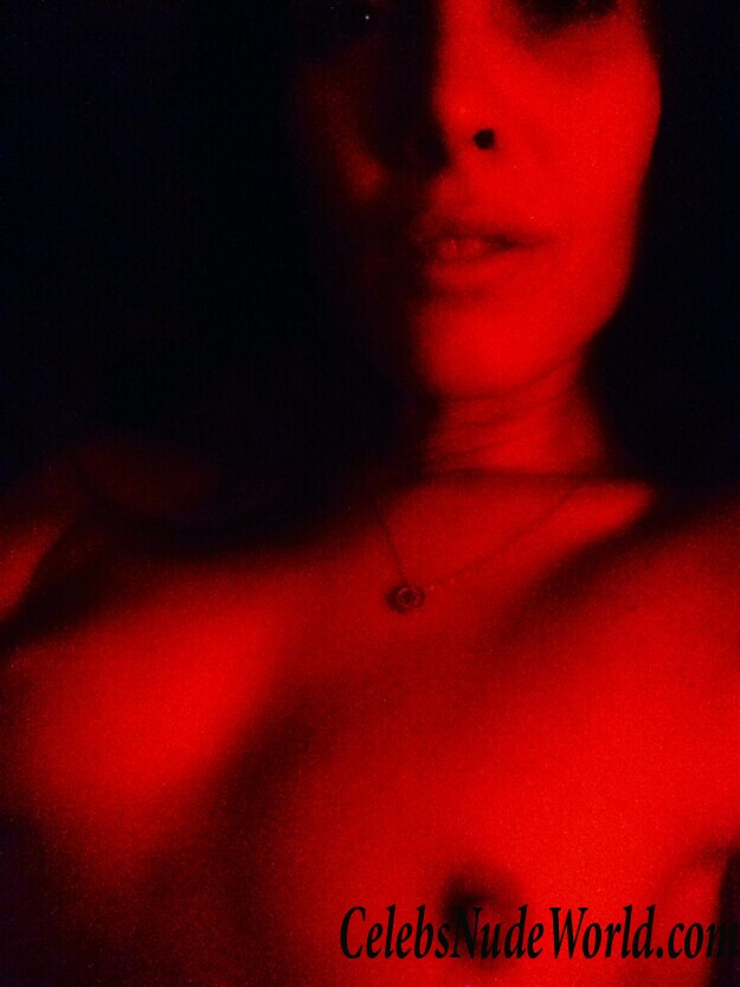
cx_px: 370
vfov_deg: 52.6
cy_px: 494
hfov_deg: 40.7
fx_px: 997
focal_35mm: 35
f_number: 2.4
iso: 1000
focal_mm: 2.18
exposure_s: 1/15
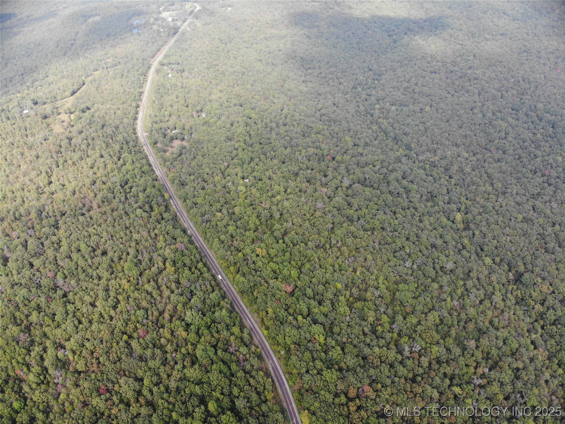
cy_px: 212
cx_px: 282
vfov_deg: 56.8
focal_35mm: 24
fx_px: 392
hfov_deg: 71.6
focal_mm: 4.5
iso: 100
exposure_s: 1/71.3
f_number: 2.8
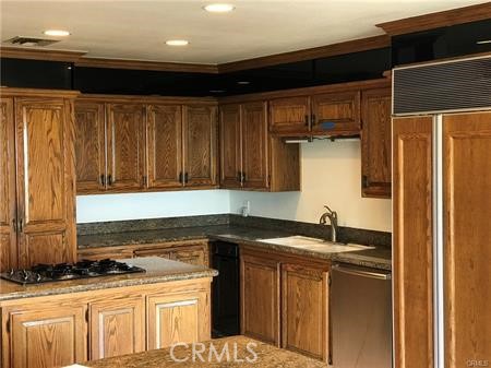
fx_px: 808
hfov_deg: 33.8
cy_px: 184
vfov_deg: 25.6
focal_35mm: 57
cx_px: 246
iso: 250
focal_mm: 6.6
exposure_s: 1/61
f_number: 2.8
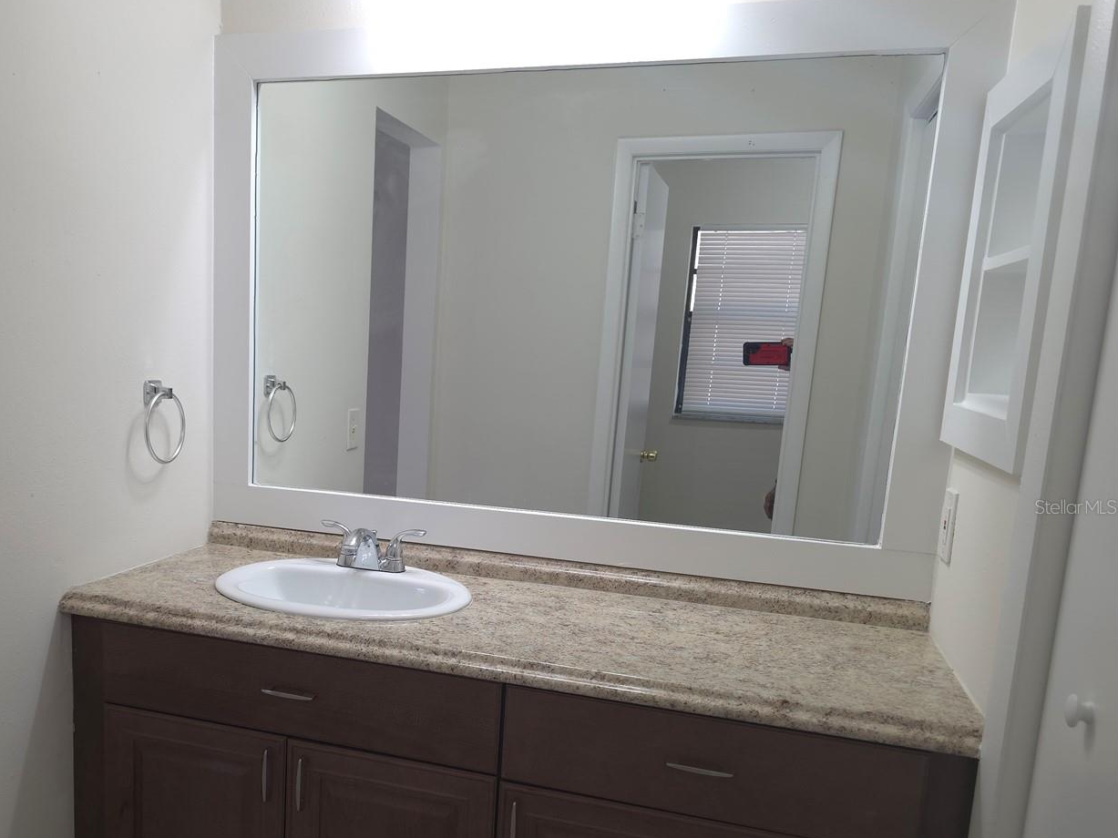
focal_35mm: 30
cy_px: 506
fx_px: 969
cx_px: 392
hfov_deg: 58.9
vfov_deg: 46.5
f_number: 1.7
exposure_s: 1/60
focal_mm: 6.3
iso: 64
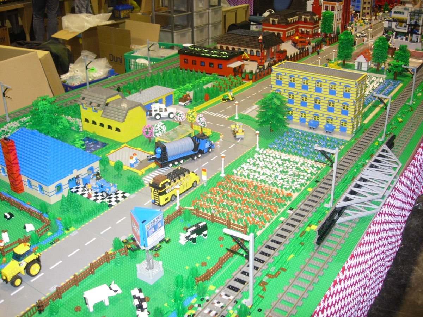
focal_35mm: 38
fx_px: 464
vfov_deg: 37.7
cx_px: 212
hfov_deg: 49.0
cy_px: 158
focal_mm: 7.8
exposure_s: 1/12.3
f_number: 2.8
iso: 79
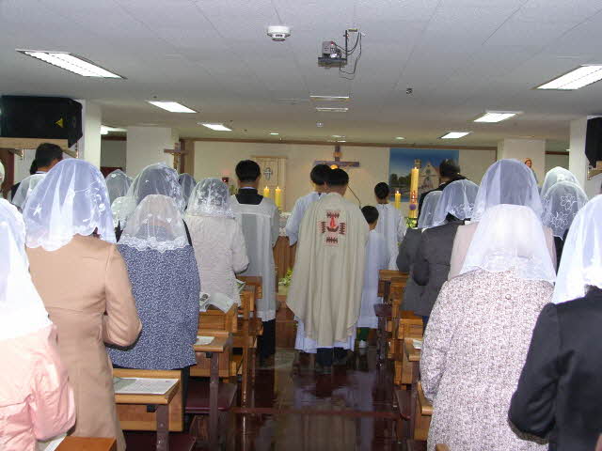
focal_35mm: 50
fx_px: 870
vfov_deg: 29.1
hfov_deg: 38.2
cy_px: 226
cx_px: 301
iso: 100
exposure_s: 1/50
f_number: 2.5
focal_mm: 12.9
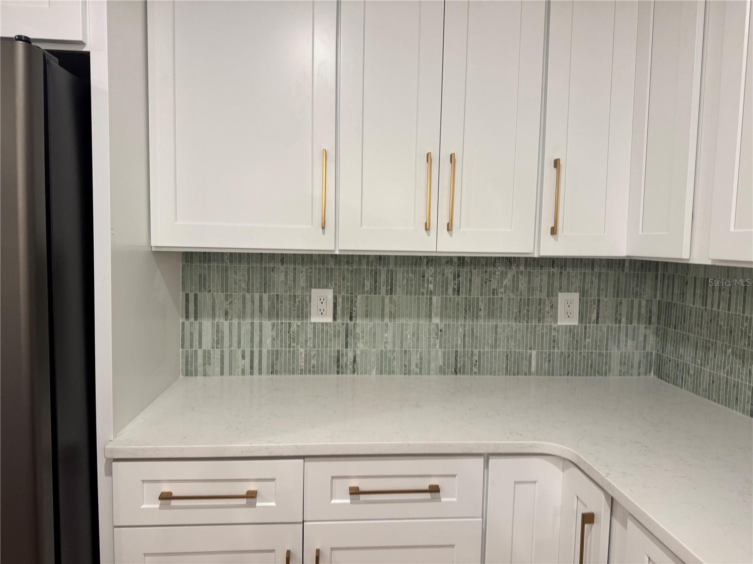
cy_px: 282
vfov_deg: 56.8
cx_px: 376
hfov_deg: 71.6
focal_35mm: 24
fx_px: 522
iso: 160
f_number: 1.78
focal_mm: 6.76
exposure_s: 1/60
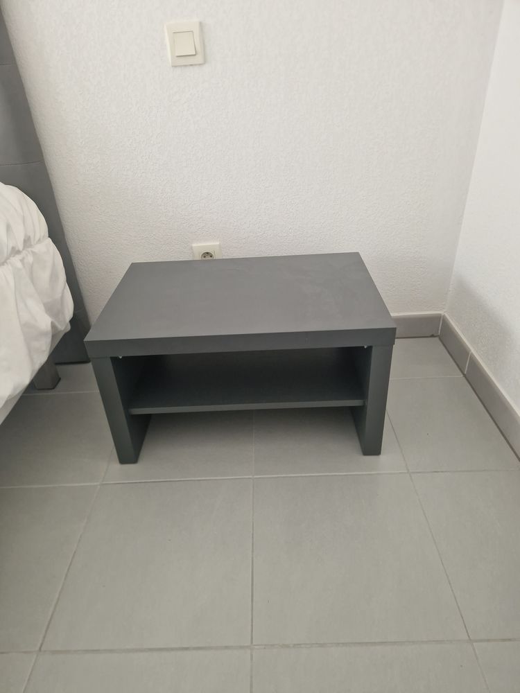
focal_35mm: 23
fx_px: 461
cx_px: 260
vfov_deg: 73.9
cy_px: 346
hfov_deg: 58.9
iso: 50
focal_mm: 5.4
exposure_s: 1/285
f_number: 1.8
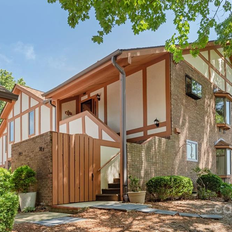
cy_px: 113
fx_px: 190
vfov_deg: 62.9
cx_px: 140
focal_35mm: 25
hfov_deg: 62.4
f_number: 8
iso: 320
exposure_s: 1/320
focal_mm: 19
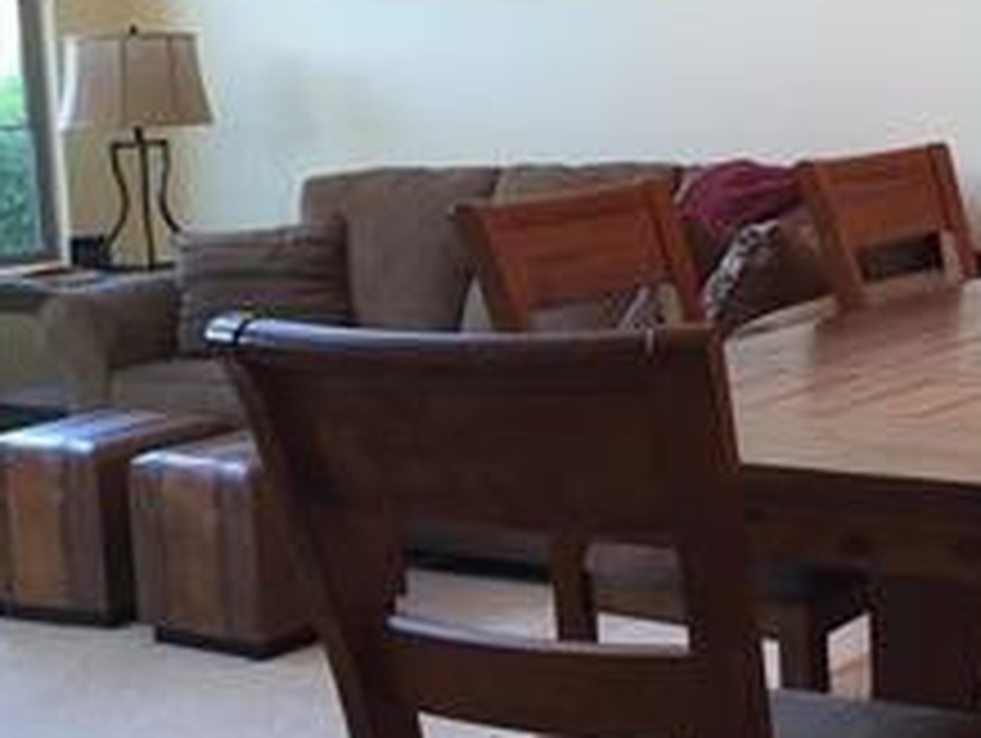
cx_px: 1030
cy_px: 220
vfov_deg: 21.5
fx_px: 1929
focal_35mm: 68
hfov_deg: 26.6
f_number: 2.2
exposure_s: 1/30
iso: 64
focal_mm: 4.15
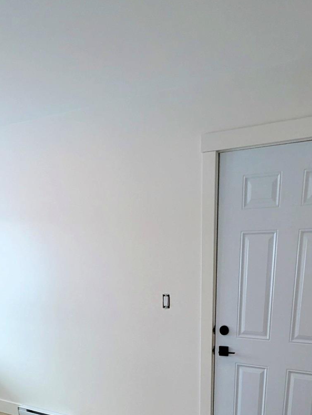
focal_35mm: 30
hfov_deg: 46.4
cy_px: 417
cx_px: 200
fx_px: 360
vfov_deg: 48.9
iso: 41
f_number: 2.2
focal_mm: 1.95
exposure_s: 1/120
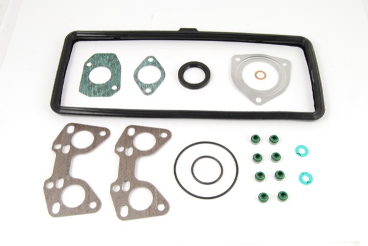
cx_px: 184
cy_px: 123
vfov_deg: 34.3
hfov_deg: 49.5
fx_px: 399
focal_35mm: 39
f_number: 18
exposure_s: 1.3
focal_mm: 26
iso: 100
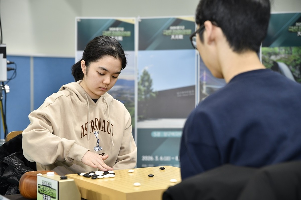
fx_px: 552
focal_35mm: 66
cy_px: 100
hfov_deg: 30.5
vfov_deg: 20.6
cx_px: 150
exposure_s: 1/125
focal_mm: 66
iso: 800
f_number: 3.2
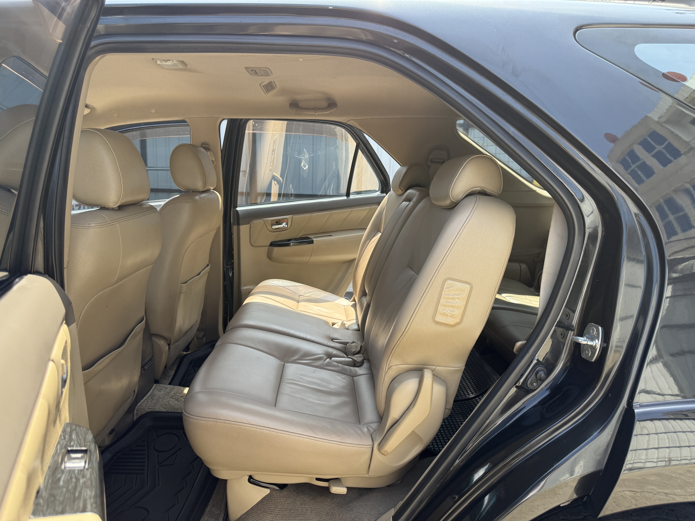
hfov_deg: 71.6
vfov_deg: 56.8
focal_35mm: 24
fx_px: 482
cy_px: 260
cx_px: 348
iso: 100
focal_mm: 6.76
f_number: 1.78
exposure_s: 1/637
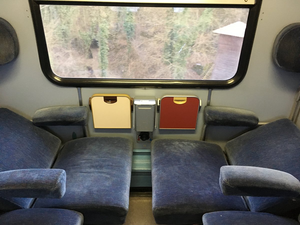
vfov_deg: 48.2
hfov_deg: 61.7
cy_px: 112
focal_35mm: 29
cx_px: 150
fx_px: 251
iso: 250
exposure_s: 1/25
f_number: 2.2
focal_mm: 4.15
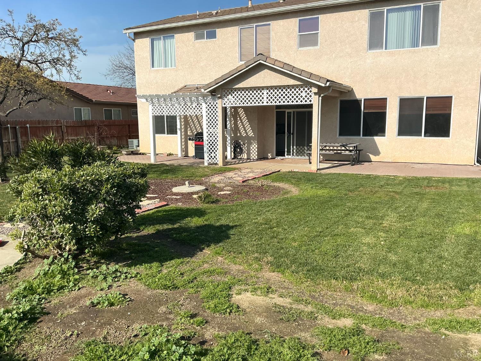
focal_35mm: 29
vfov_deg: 48.2
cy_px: 180
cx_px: 240
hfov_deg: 61.7
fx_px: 403
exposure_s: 1/2801
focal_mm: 3
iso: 25
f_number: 1.8
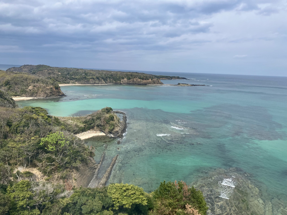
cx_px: 144
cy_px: 108
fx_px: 232
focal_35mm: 28
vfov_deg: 49.7
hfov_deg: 63.4
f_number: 1.8
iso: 32
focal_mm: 3.99
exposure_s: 1/1946
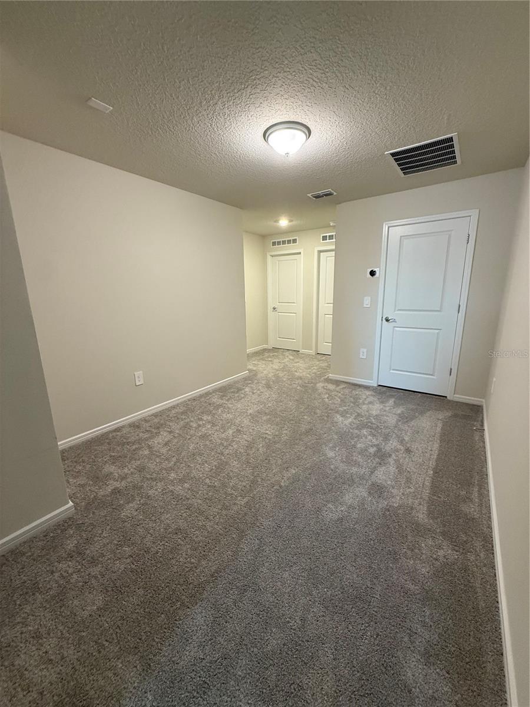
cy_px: 354
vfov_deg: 102.1
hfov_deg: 85.7
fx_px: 286
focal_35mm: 14
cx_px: 265
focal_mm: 2.22
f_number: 2.2
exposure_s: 1/60
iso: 320
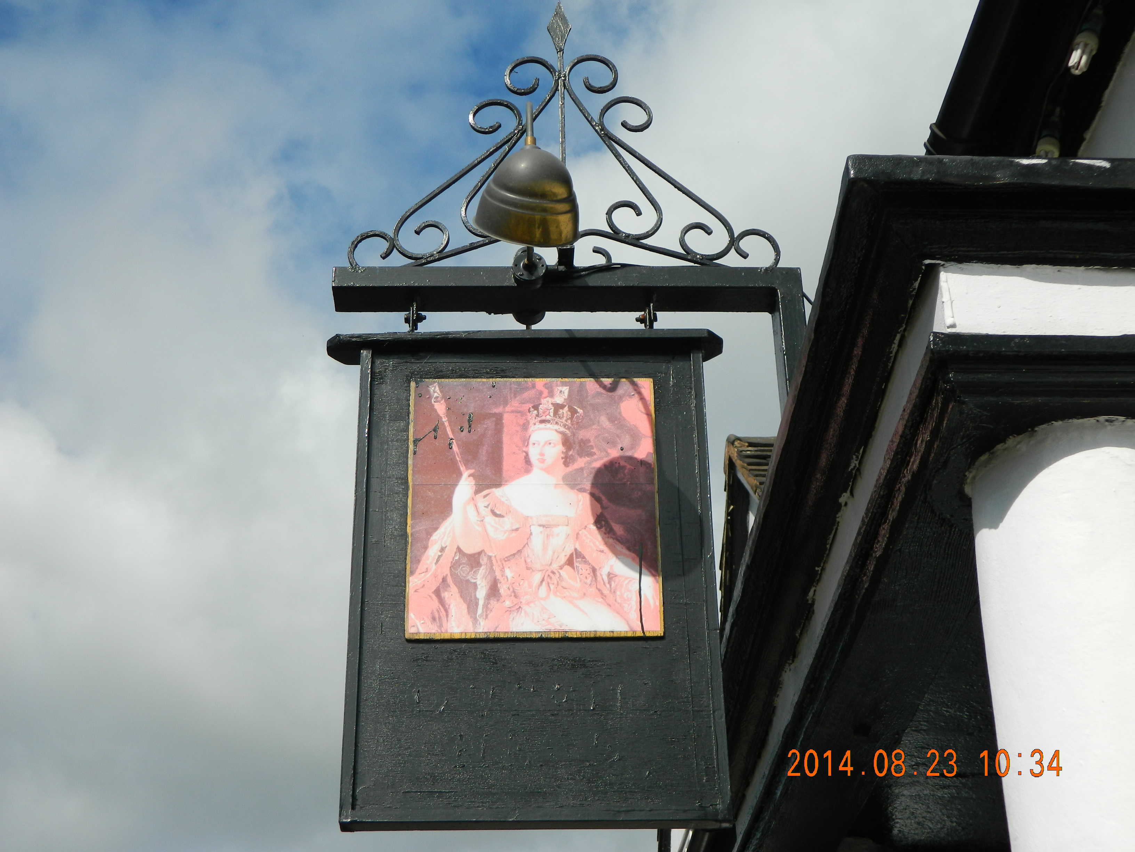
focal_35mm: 57
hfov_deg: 33.8
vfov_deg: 25.7
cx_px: 568
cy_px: 426
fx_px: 1869
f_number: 10.7
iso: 80
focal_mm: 10.2
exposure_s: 1/160
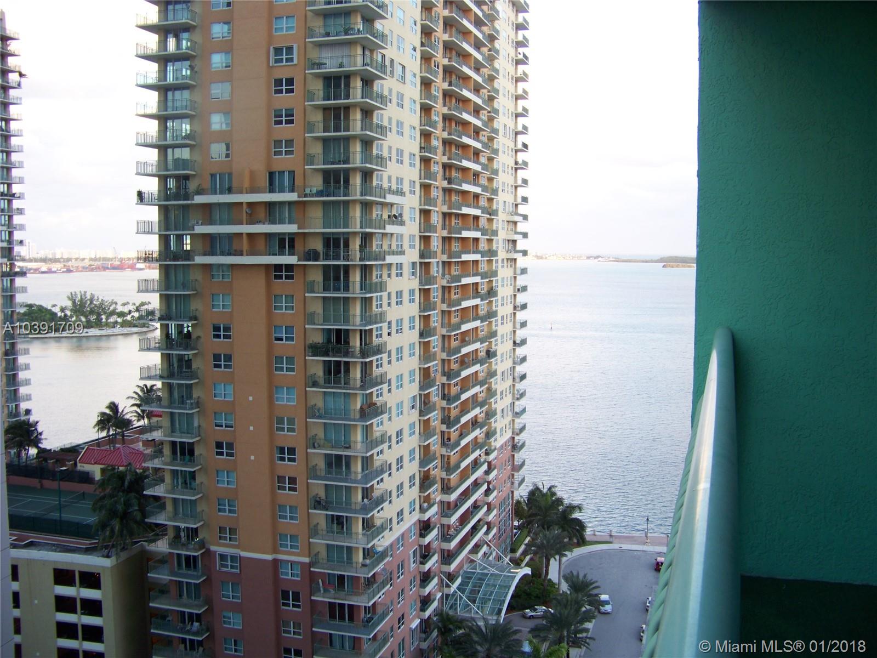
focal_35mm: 36
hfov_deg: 51.4
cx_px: 438
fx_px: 912
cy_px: 329
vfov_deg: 39.7
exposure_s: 1/60
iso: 62
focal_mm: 5.85
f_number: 2.8
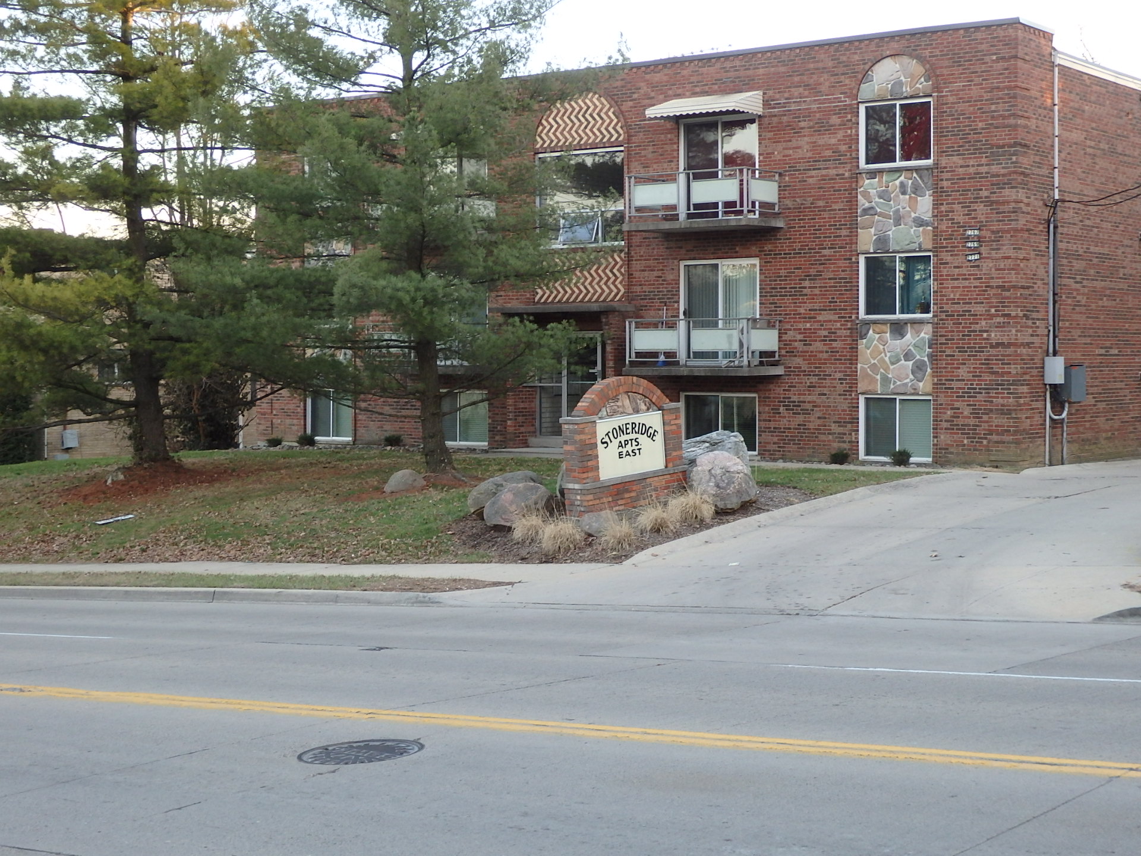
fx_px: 1780
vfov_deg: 27.0
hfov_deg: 35.5
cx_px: 570
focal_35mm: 54
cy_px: 428
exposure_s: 1/50
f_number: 4.1
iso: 250
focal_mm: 9.8
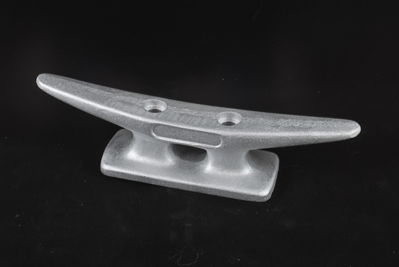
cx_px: 200
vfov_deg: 22.7
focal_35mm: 60
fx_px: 666
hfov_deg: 33.4
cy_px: 134
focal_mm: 40
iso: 100
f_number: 22
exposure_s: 1
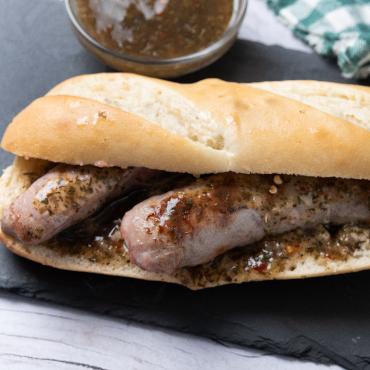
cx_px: 235
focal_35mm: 122
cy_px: 183
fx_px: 1475
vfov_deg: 14.3
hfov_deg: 14.3
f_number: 6.3
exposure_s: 1/200
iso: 100
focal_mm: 60
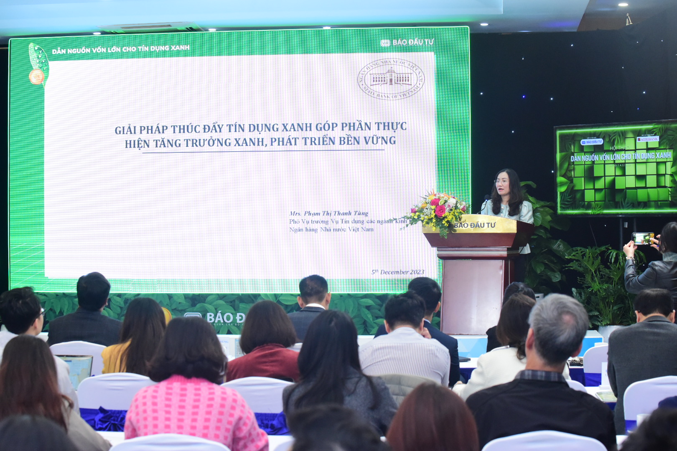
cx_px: 338
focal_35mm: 70
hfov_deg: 28.8
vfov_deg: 19.5
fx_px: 1316
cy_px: 226
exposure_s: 1/200
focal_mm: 70
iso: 5000
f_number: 7.1
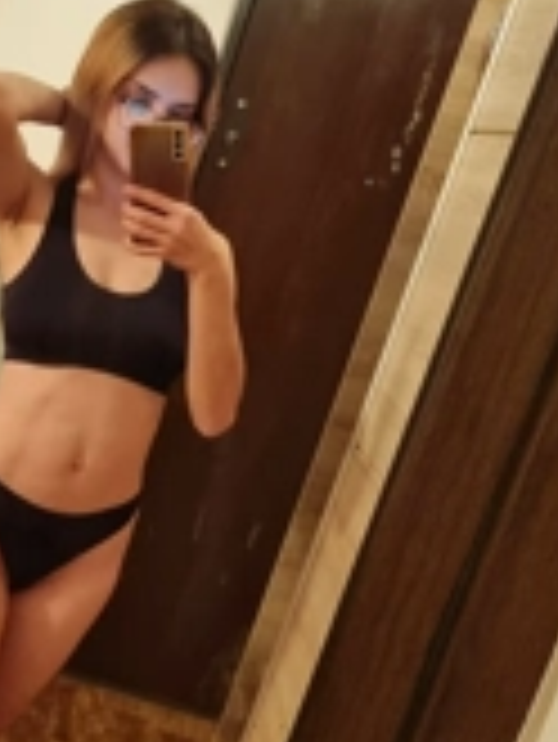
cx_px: 130
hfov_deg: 23.1
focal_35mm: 63
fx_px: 1352
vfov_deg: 30.5
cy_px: 495
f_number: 1.8
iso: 1250
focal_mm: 5.4
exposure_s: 1/25
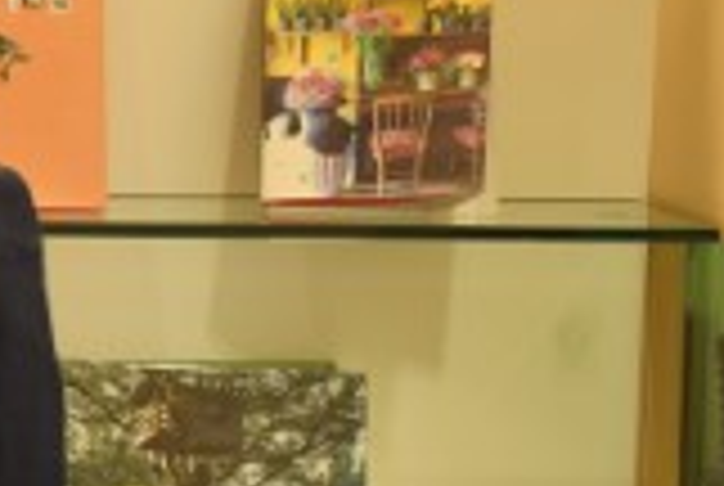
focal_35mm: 191
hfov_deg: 10.1
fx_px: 3848
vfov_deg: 7.2
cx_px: -630
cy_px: 180
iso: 100
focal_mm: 32
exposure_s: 1/13
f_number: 4
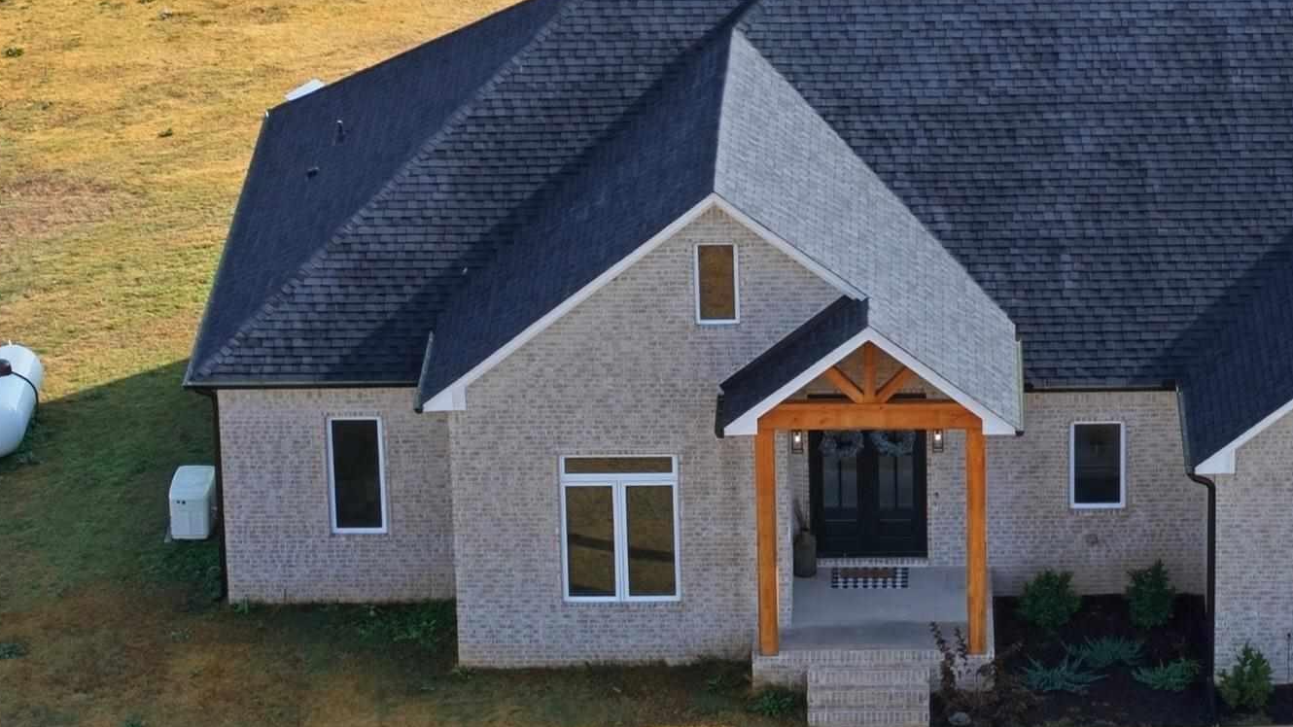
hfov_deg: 12.5
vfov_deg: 7.0
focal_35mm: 172
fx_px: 5897
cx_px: 993
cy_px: 166
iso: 100
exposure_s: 1/1000
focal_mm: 19.4
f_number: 2.8
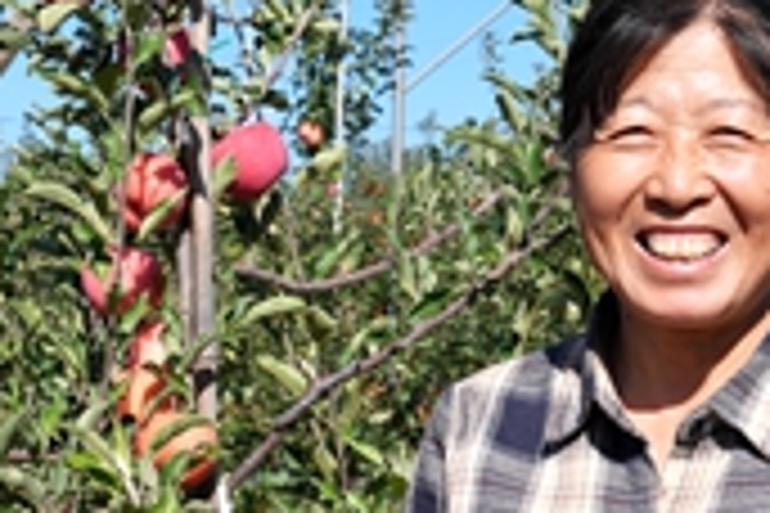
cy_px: 225
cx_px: 270
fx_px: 2331
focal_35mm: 109
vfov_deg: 12.6
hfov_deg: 18.7
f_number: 9
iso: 50
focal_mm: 31
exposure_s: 1/125
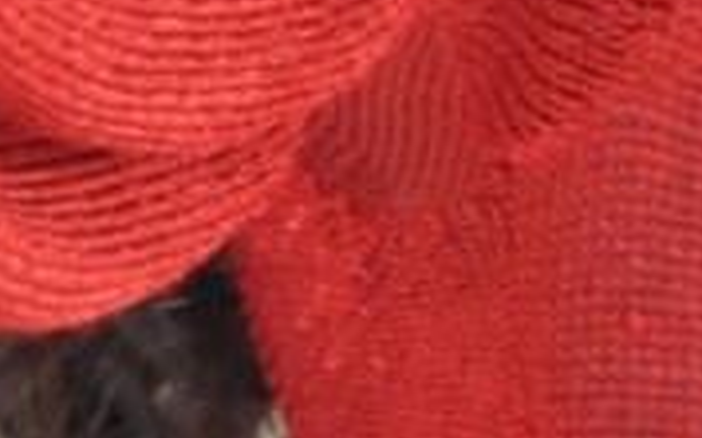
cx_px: 690
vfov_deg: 0.8
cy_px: -1136
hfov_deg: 1.2
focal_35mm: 1707
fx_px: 32646
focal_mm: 165
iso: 640
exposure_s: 1/250
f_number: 11
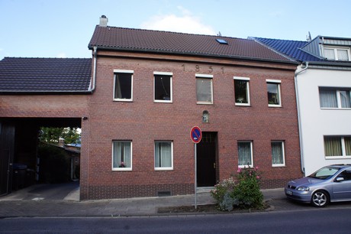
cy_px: 117
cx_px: 176
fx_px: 263
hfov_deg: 67.4
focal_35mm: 27
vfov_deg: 47.9
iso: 1000
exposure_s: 1/250
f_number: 11
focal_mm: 18
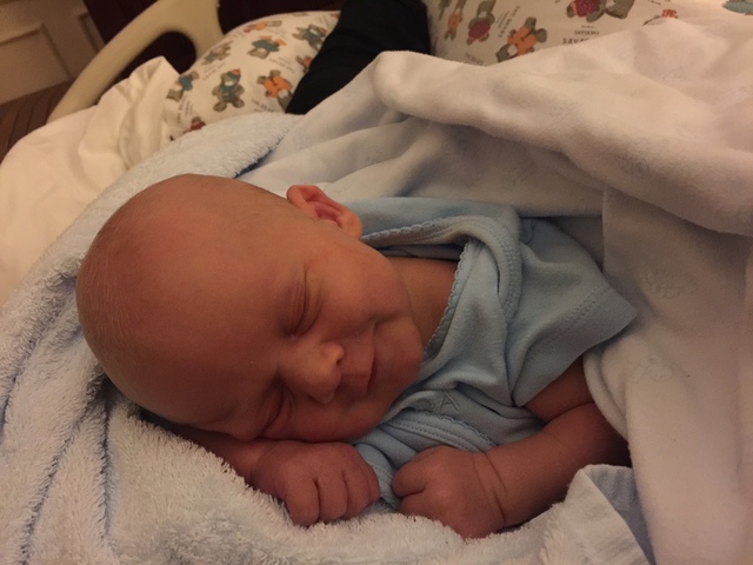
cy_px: 282
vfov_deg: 48.2
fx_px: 631
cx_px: 376
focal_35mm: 29
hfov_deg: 61.7
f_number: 2.2
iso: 160
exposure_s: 1/4
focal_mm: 4.15
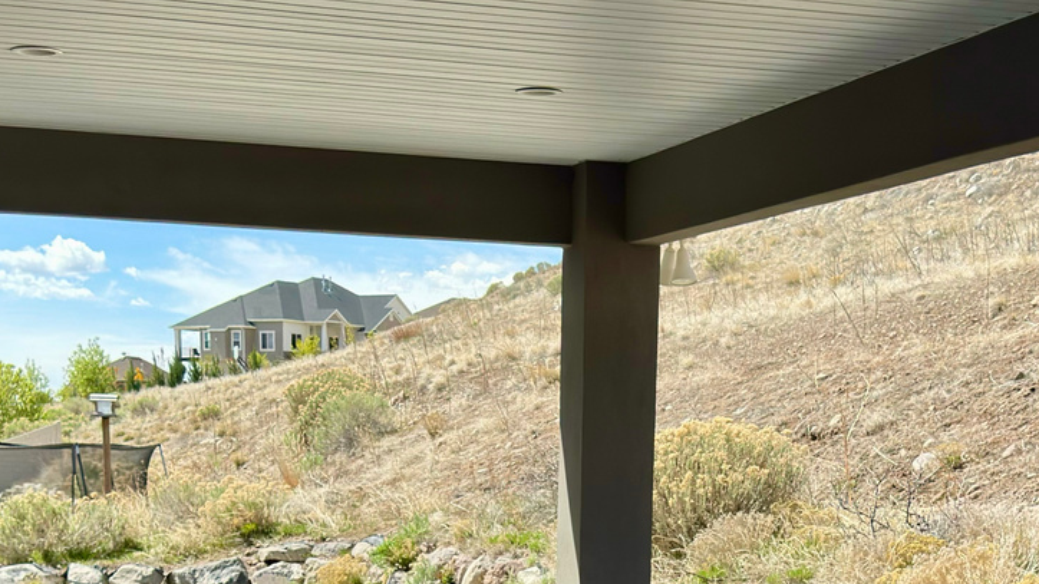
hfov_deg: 28.6
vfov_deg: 15.2
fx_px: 2038
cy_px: 841
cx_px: 584
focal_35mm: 74
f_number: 1.78
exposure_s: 1/2717
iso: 100
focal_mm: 6.76
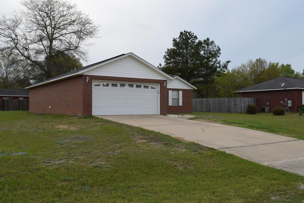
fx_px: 291
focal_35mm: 34
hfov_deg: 55.1
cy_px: 102
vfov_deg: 38.4
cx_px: 152
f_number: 8
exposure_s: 1/250
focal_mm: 23
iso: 220
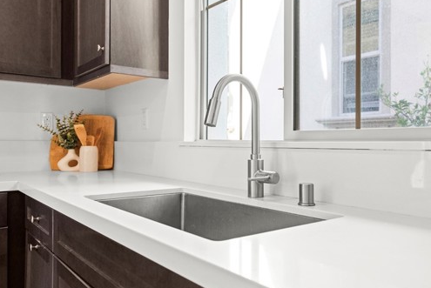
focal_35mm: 31
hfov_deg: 60.2
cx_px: 222
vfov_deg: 42.4
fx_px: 371
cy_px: 132
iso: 500
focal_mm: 24
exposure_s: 1/125
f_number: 4.5
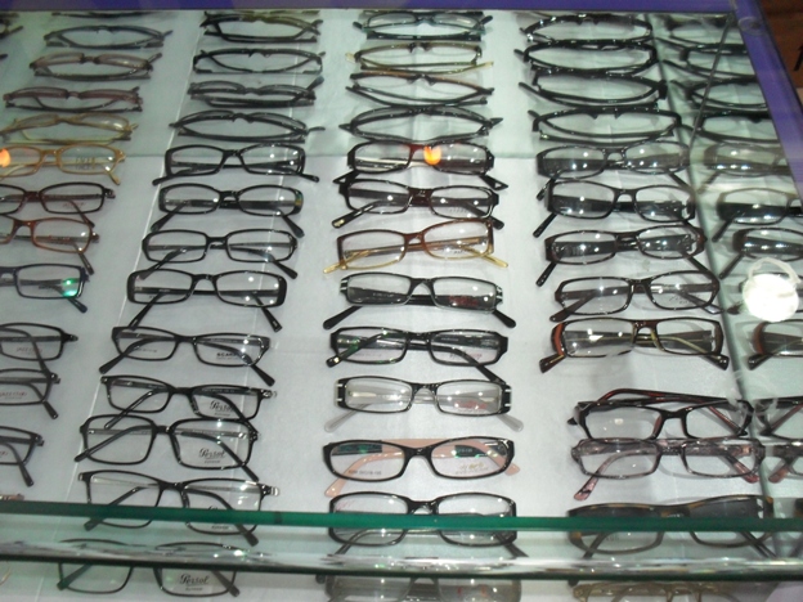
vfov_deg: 37.7
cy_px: 301
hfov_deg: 49.0
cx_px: 402
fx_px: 881
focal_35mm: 38
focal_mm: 6.3
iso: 160
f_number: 2.8
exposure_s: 1/45
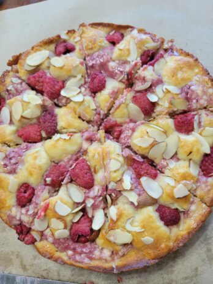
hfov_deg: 53.1
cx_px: 106
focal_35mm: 26
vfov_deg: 67.3
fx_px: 213
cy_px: 142
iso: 160
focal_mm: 5.4
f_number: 1.8
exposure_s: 1/40
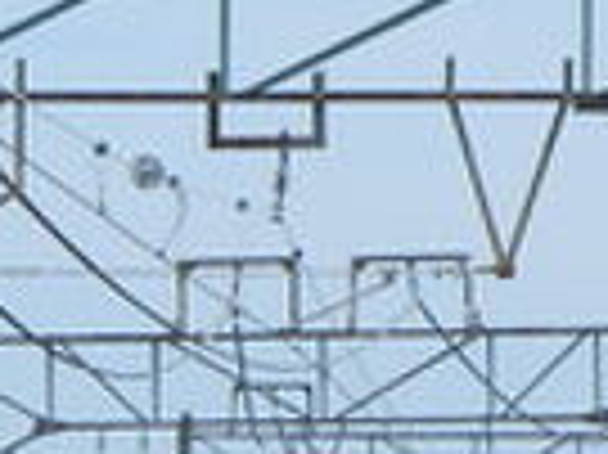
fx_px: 8844
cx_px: 14
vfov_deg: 2.9
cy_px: 1014
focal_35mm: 504
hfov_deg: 3.9
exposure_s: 1/500
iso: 80
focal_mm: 18.7
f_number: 5
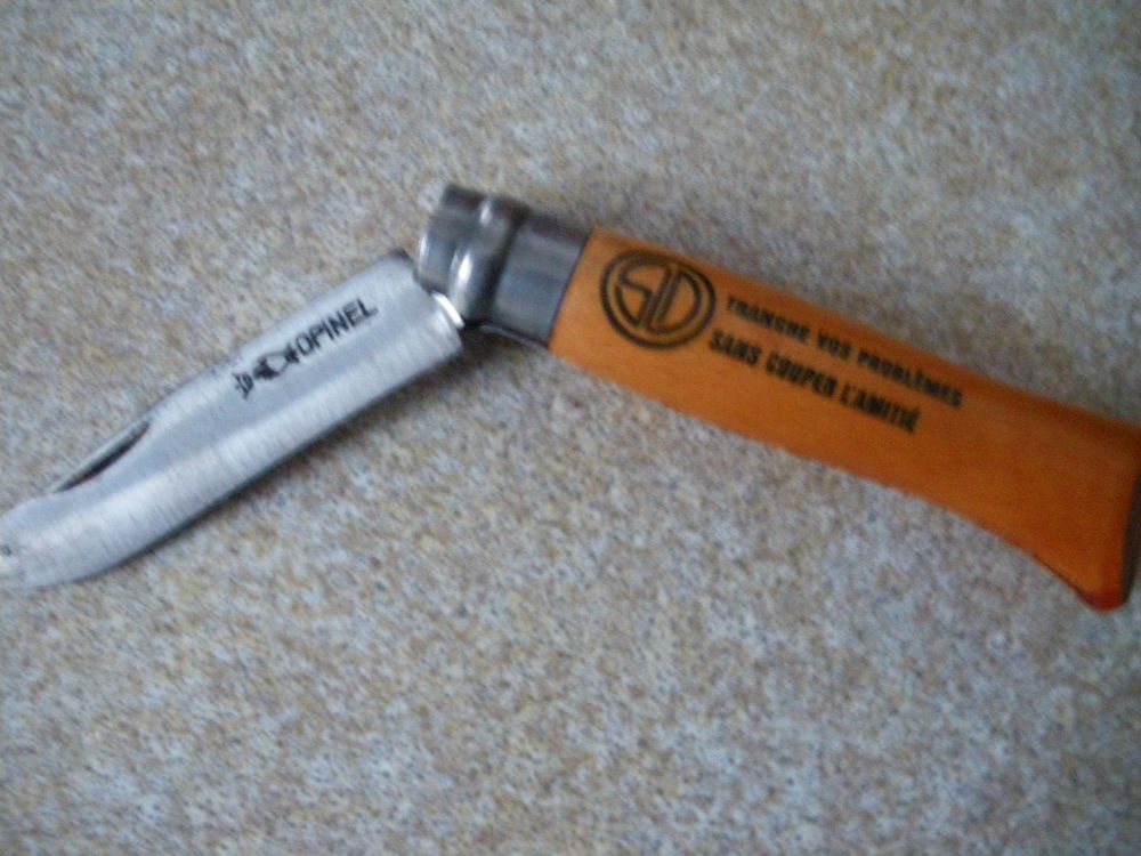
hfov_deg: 51.4
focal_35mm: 36
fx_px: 1187
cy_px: 428
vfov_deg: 39.7
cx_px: 570
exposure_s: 1/4
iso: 800
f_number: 3.5
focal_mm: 6.3
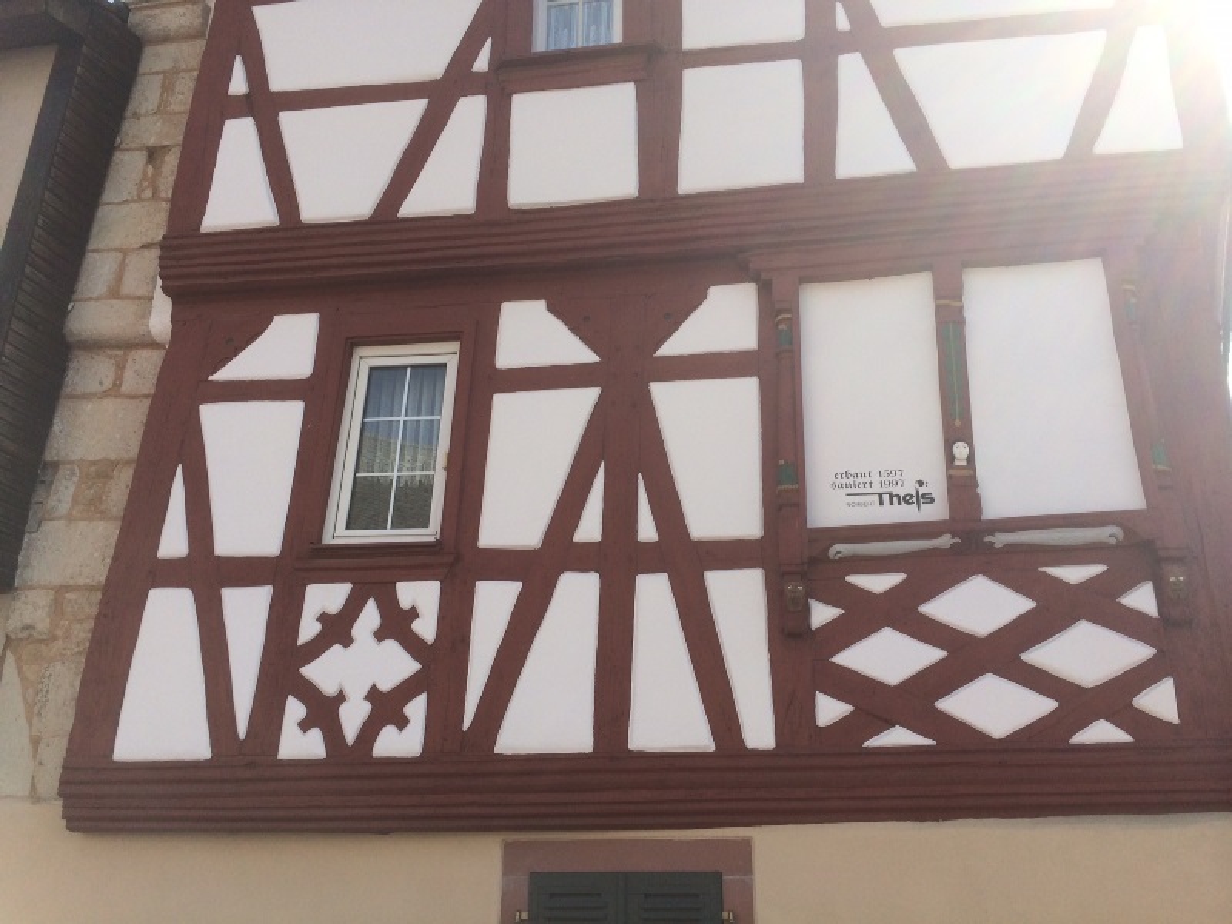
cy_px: 462
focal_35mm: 30
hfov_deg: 60.0
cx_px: 616
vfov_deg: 46.8
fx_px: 1068
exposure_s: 1/1866
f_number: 2.2
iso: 32
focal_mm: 4.12
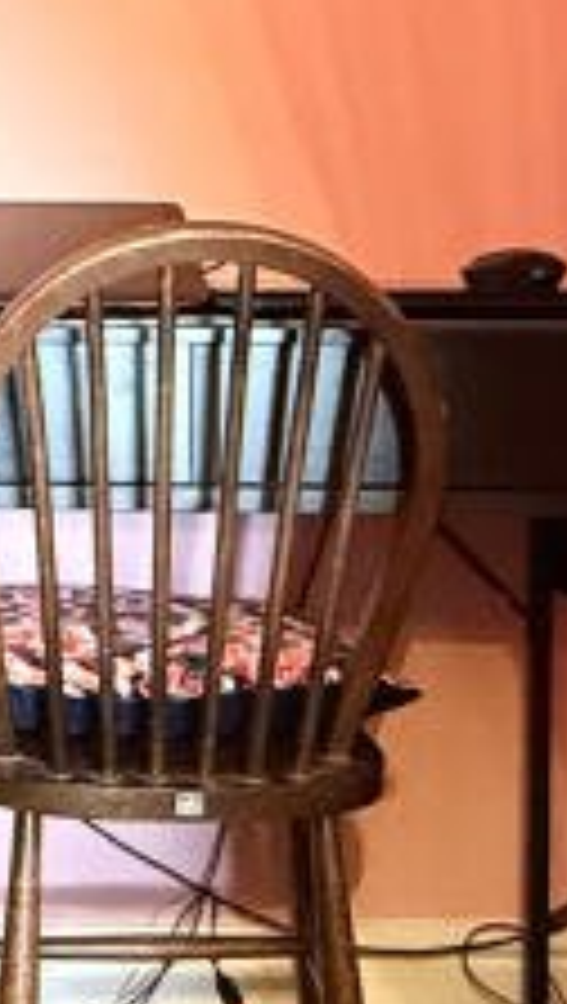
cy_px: 266
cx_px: -63
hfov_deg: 16.7
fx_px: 1865
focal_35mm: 70
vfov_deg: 29.7
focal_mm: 2.22
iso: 1000
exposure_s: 1/51
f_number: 2.2
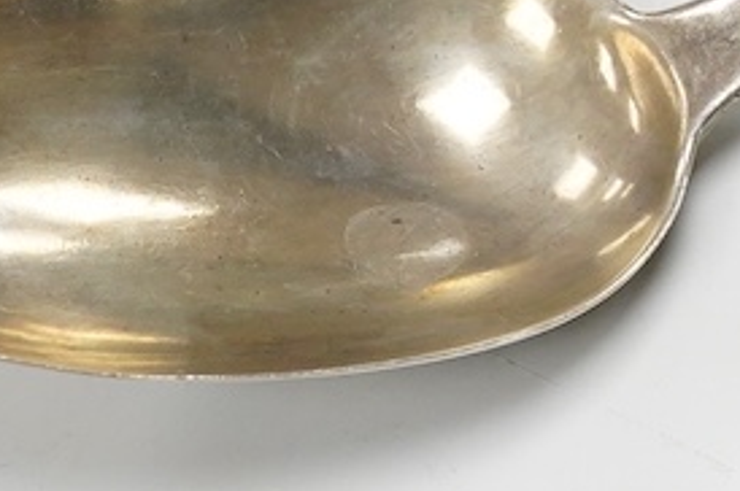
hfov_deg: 10.9
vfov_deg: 7.4
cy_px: -13
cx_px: 939
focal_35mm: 185
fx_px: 3798
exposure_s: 1/200
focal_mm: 30
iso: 2500
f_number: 10
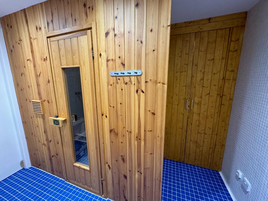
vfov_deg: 85.7
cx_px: 134
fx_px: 108
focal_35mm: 14
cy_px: 100
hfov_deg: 102.1
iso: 320
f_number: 2.2
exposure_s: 1/50
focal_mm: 2.22
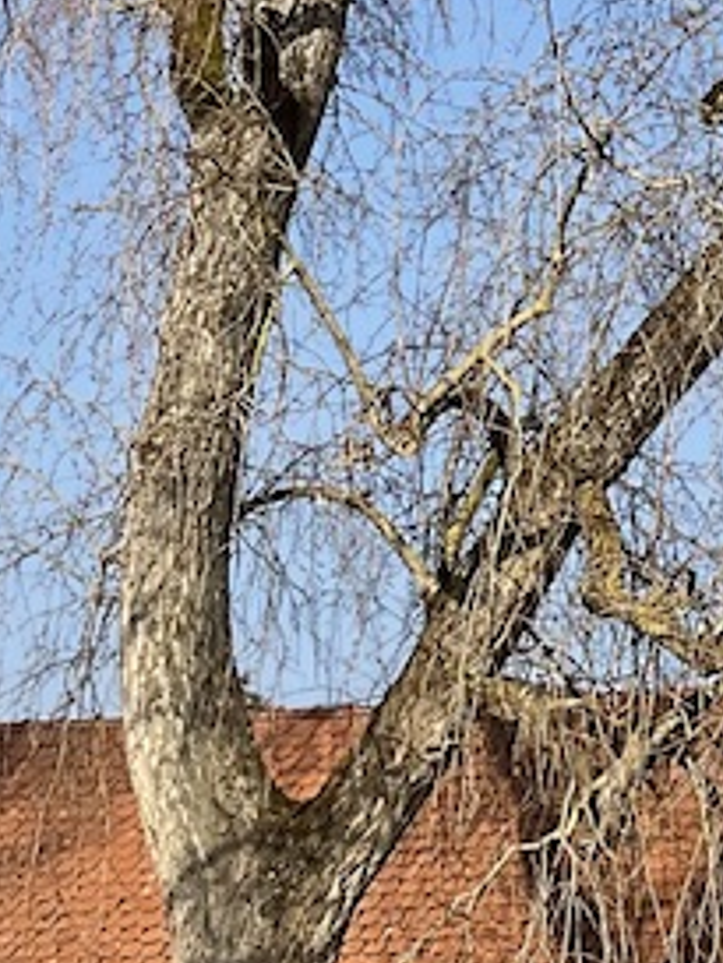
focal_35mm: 136
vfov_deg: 14.0
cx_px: 670
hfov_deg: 10.8
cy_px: -254
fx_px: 3784
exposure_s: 1/1675
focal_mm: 3
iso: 16
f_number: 1.8
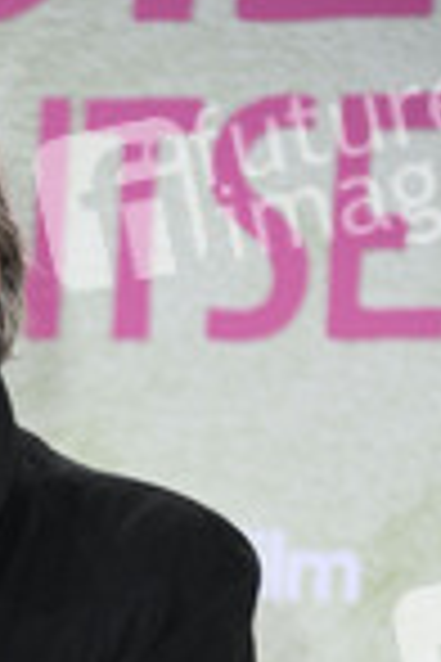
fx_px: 6725
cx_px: -144
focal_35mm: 366
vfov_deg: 5.6
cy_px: 860
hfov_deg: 3.7
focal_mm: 135
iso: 640
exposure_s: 1/250
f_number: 5.6
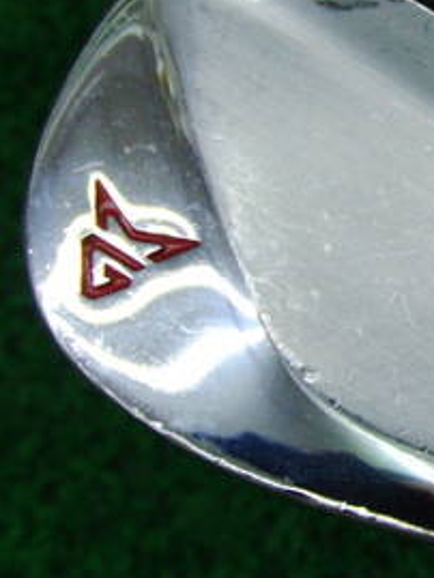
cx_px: 548
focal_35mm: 88
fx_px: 1470
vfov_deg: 22.2
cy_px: 260
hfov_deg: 16.0
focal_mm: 6.42
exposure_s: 1/80
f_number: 3.6
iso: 200
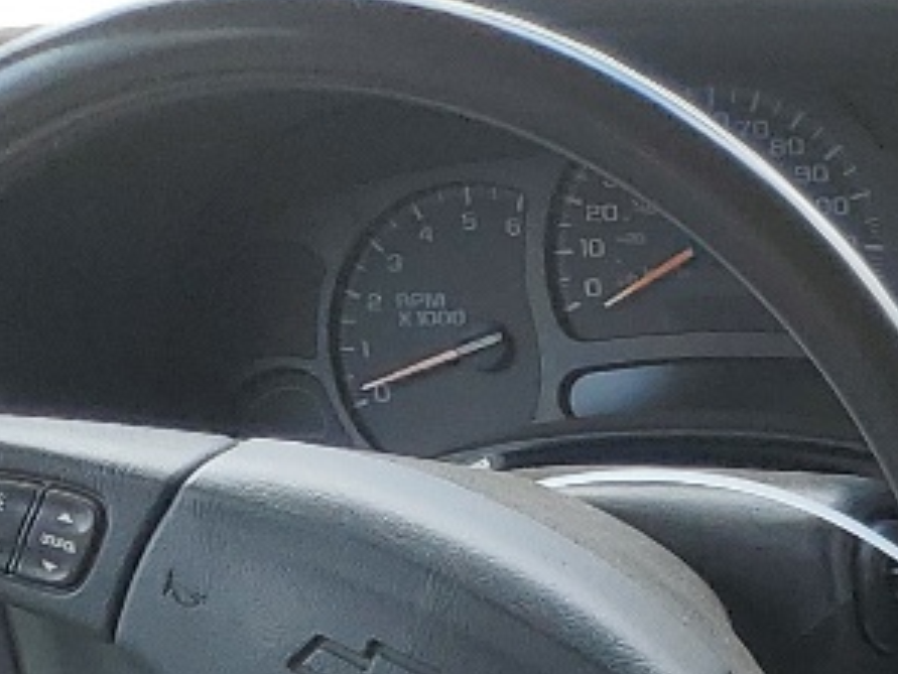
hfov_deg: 12.8
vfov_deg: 9.3
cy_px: 1690
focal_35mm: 140
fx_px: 3633
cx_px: 1633
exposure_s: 1/250
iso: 50
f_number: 1.5
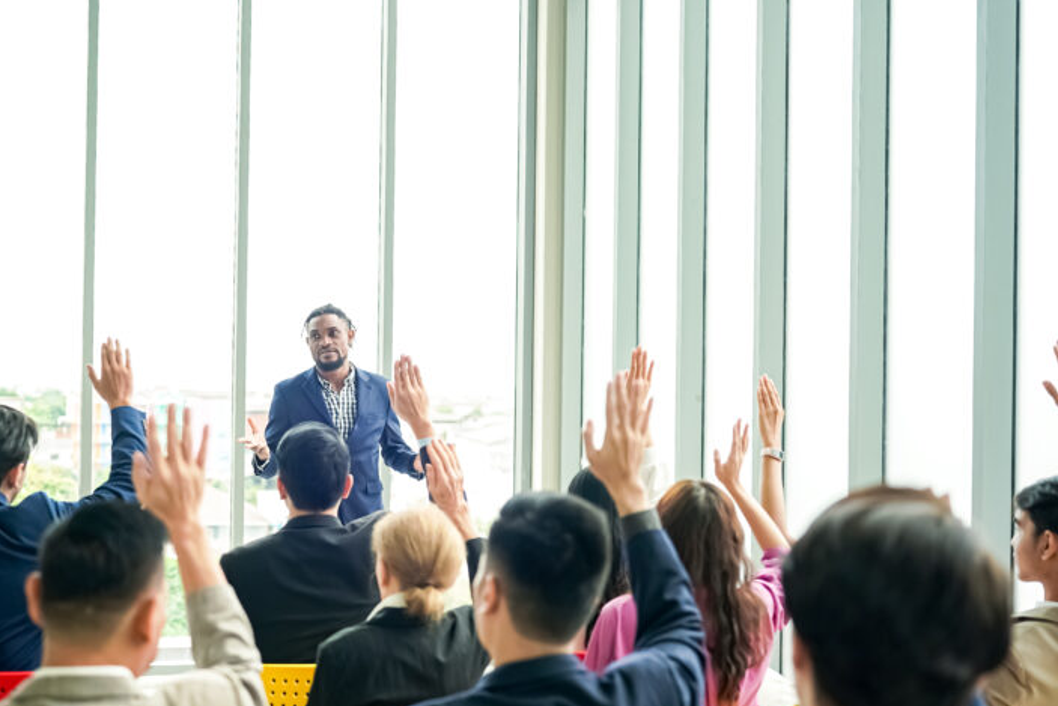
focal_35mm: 51
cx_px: 396
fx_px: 1499
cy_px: 376
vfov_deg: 26.5
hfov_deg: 38.6
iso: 200
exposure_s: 1/1000
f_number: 2
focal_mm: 35
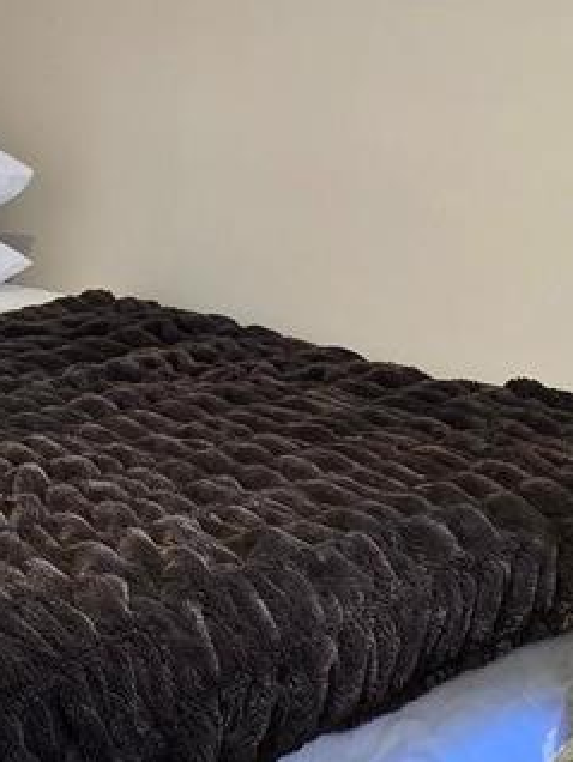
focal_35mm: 111
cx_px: -14
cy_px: 189
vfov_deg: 17.6
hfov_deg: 13.2
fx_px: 2447
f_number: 1.7
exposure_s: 1/120
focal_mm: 6.3
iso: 400
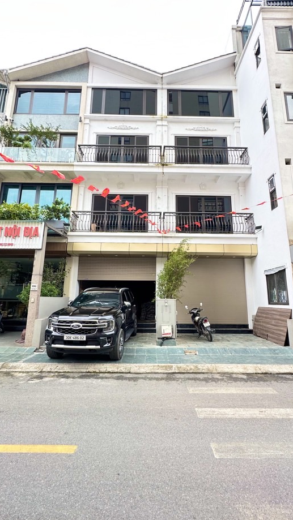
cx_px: 155
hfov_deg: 63.9
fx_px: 235
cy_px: 252
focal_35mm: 17
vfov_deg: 95.9
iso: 40
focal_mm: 2.22
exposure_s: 1/130
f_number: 2.2
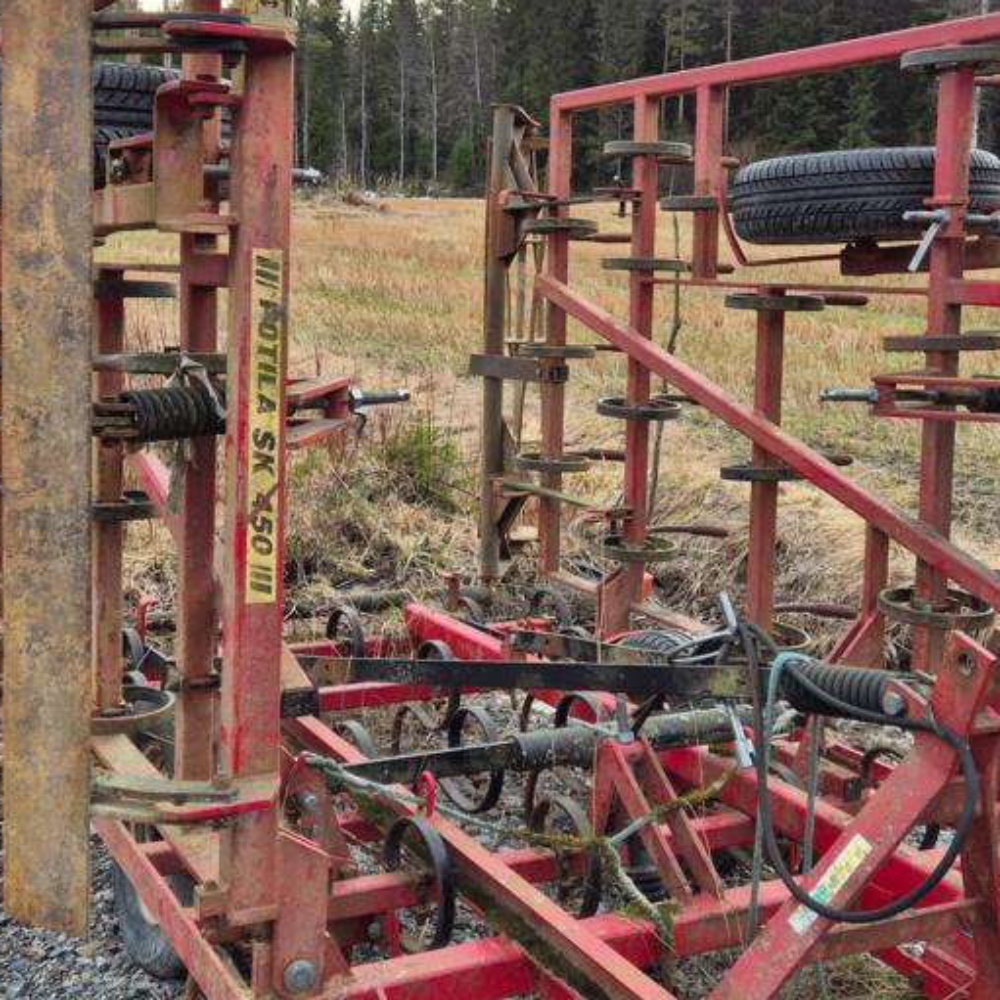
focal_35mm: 44
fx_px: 1438
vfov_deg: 38.3
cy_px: 434
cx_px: 459
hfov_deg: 38.3
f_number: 1.8
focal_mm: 5.4
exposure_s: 1/1452
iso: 25
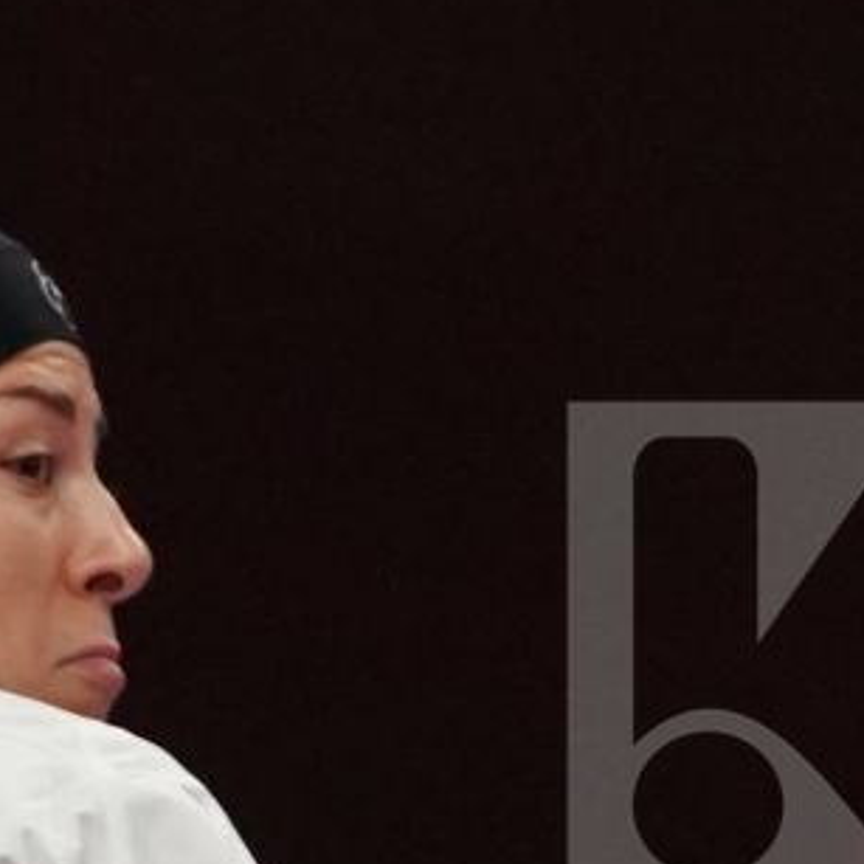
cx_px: 1784
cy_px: 659
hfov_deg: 1.2
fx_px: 40720
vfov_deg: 1.2
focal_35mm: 1442
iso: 2500
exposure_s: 1/1000
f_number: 4
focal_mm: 193
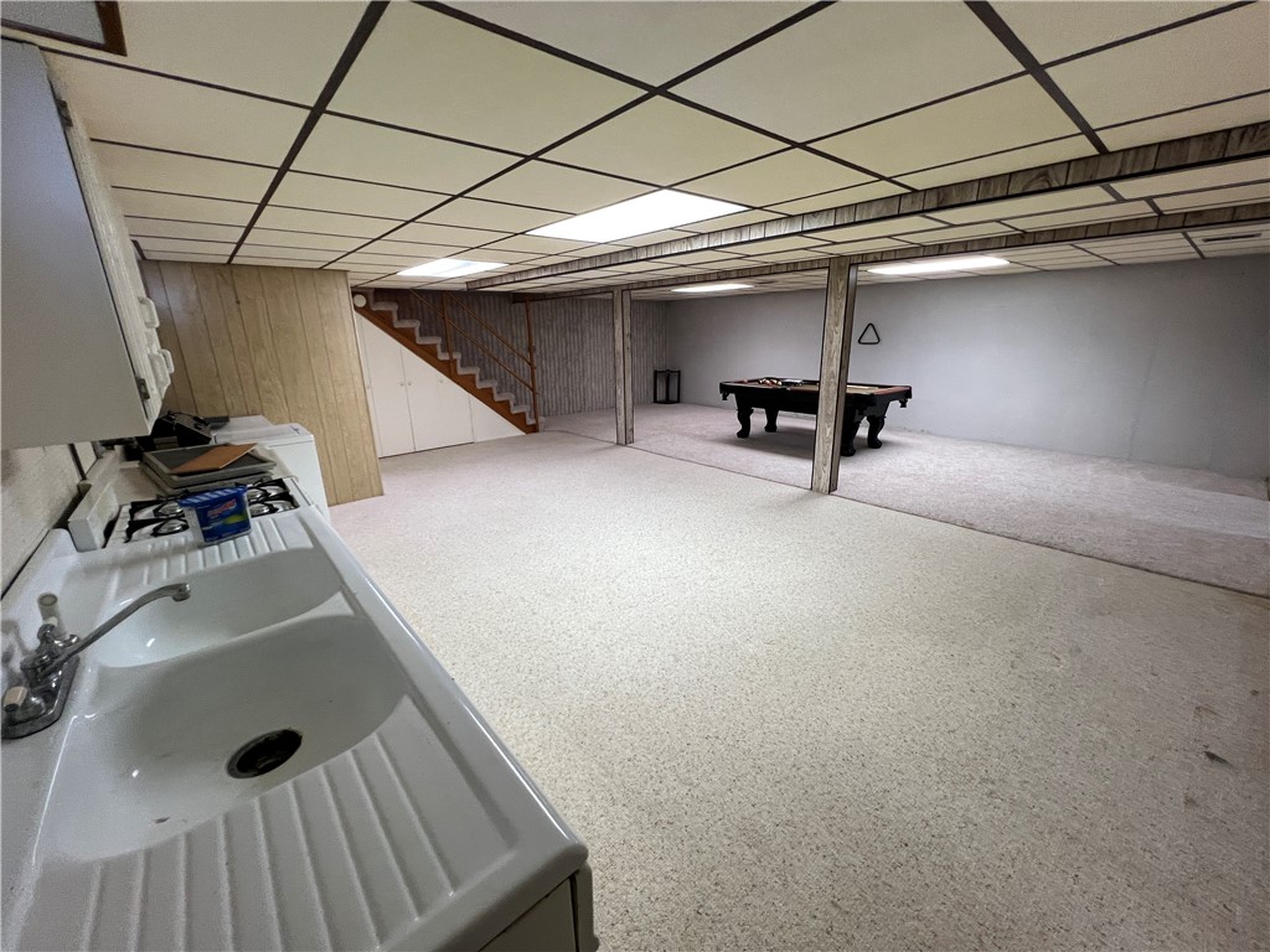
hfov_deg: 106.2
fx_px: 477
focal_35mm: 13
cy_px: 476
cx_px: 635
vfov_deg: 89.9
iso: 160
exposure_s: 1/120
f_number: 1.8
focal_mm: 1.57
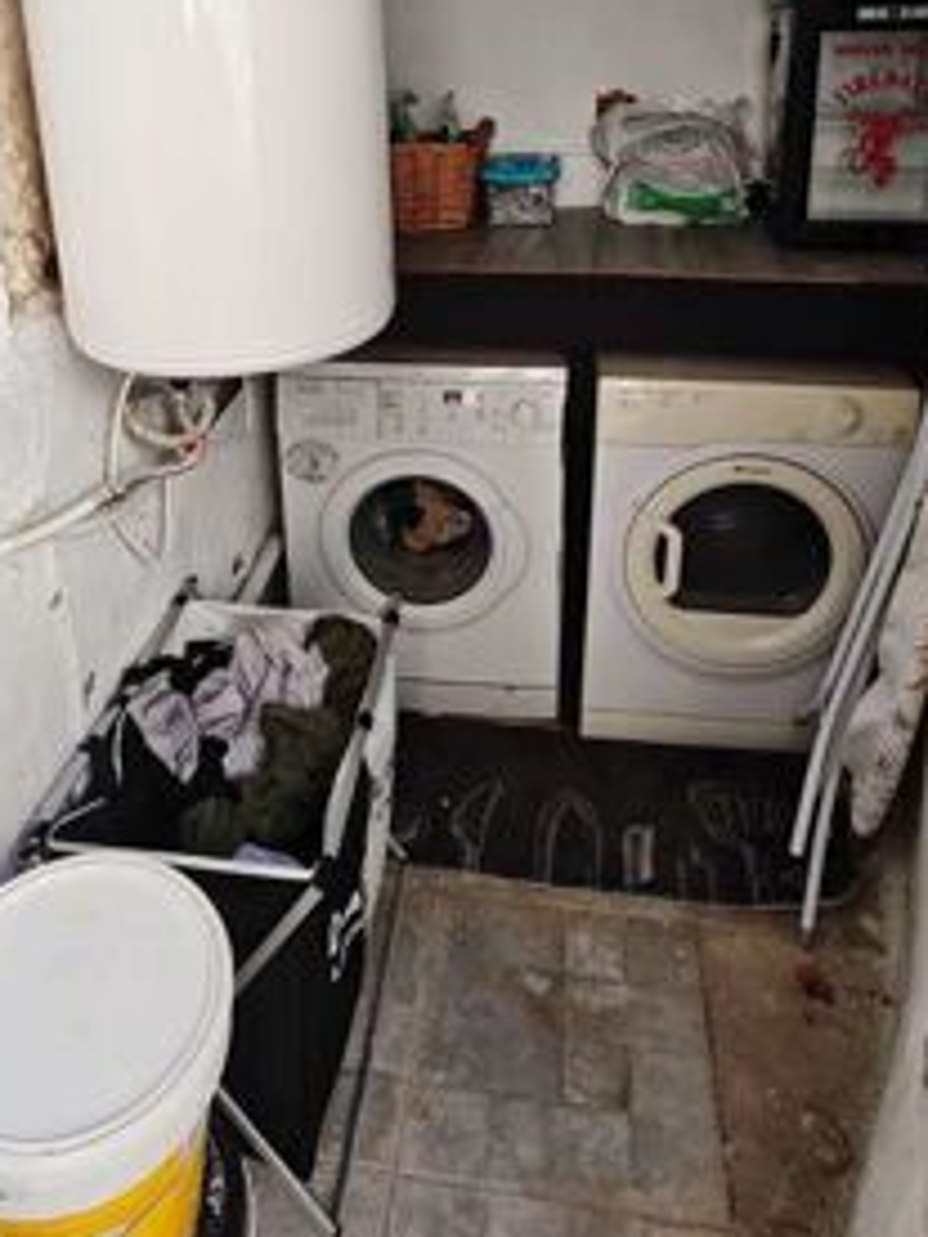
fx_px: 965
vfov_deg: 61.6
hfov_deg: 51.3
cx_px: 412
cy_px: 309
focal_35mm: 27
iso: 100
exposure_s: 1/100
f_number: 2.2
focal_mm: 2.16
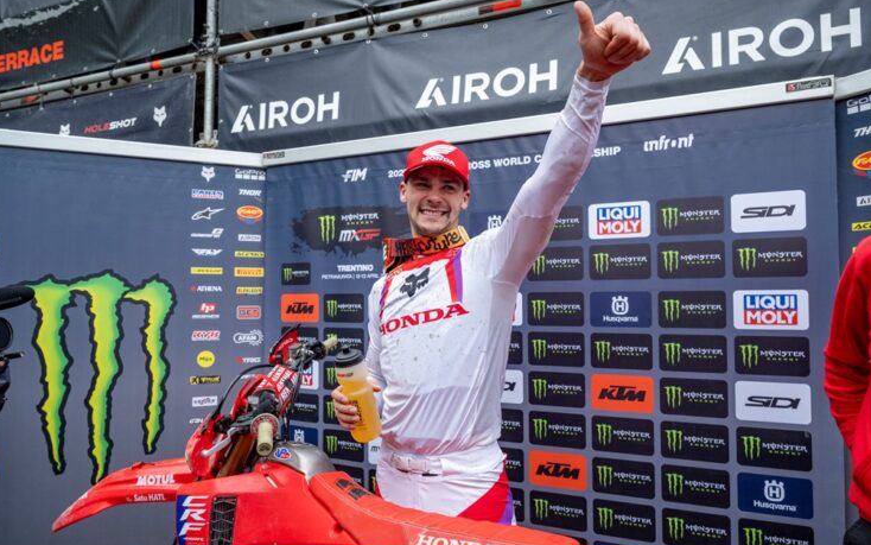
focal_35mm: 25
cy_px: 283
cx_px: 438
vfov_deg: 49.3
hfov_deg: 72.5
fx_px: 594
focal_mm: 24
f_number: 5.6
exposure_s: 1/500
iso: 2000
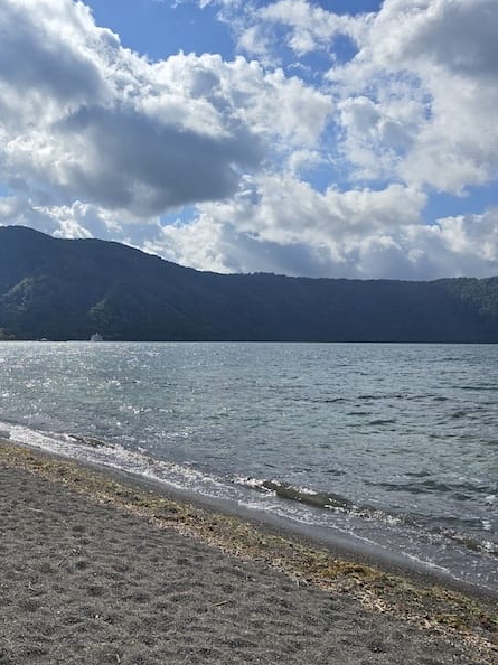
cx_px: 86
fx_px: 595
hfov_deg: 42.9
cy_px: 335
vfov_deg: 58.4
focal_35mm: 31
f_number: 1.7
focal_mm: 6.3
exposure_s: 1/1794
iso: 12
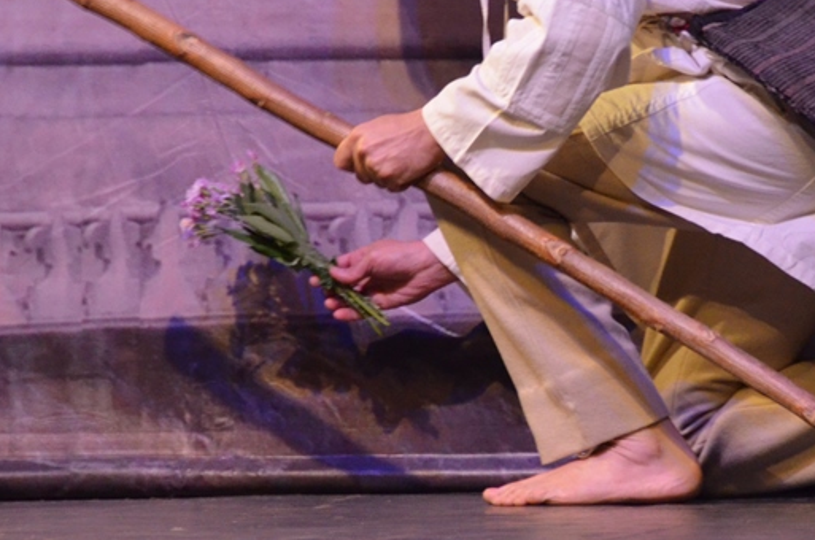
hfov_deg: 4.1
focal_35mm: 509
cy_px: 64
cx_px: 556
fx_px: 11502
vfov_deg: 2.7
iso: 3200
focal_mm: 170
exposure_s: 1/60
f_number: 5.6
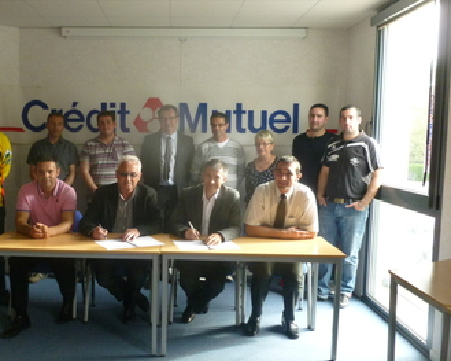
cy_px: 185
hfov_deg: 49.6
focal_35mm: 36
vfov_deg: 41.1
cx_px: 156
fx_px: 480
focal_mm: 5
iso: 400
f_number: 3.3
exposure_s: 1/50
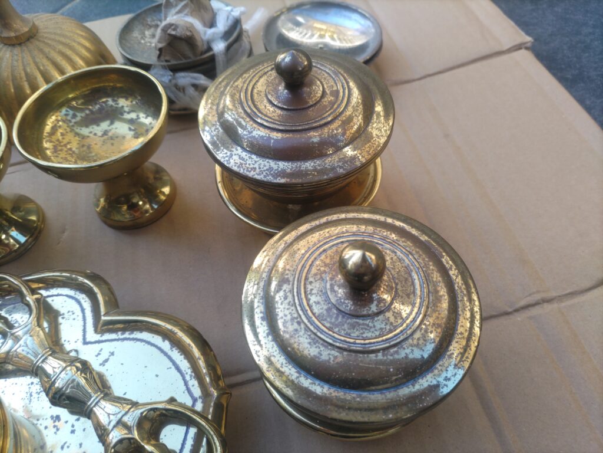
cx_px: 302
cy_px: 226
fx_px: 453
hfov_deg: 67.3
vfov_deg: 53.1
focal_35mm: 26
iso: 51
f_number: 1.79
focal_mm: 4.8
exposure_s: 1/100
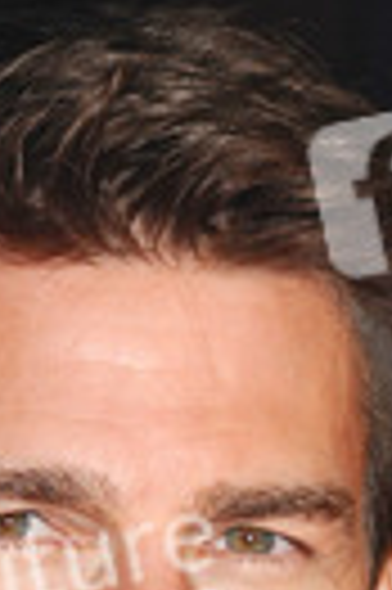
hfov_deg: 1.6
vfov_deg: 2.4
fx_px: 13895
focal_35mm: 849
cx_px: 133
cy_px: 847
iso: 320
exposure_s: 1/200
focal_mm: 185
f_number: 4.5
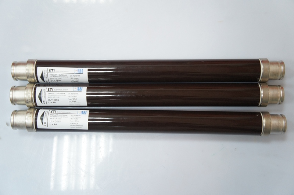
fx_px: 379
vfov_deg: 28.9
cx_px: 147
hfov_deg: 42.4
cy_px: 98
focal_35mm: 46
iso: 1600
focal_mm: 31
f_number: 4
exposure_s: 1/60
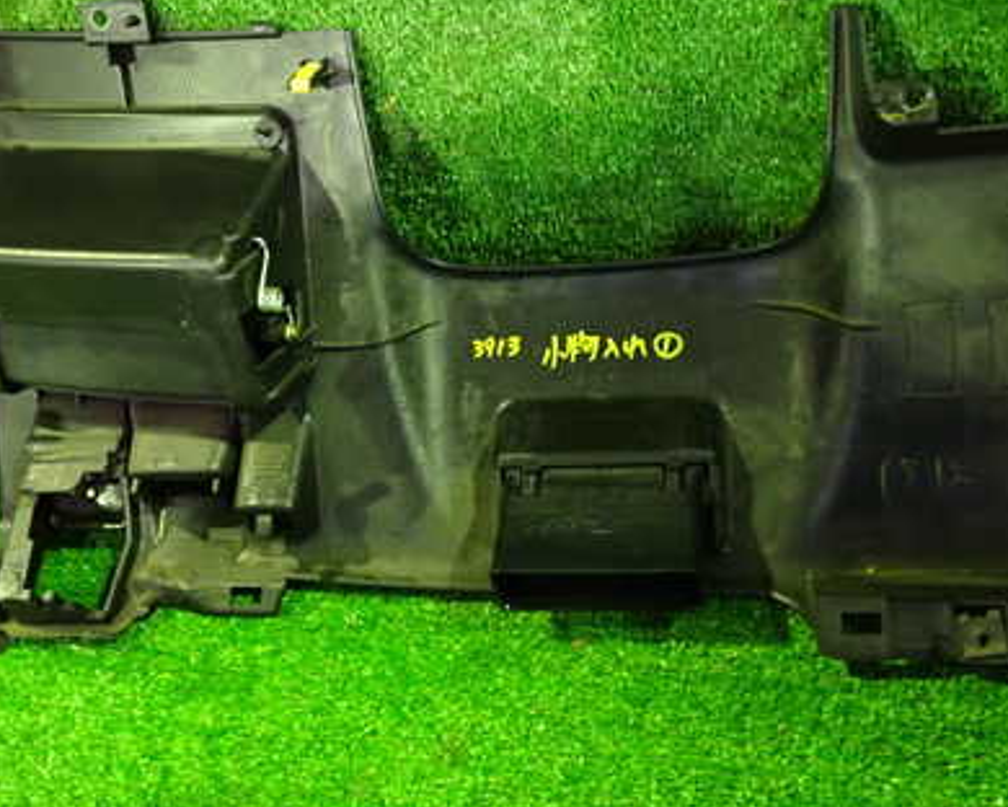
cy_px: 344
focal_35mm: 45
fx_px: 1342
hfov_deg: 41.1
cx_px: 478
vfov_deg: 33.4
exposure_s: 1/10
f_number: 2.3
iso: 800
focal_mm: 5.4
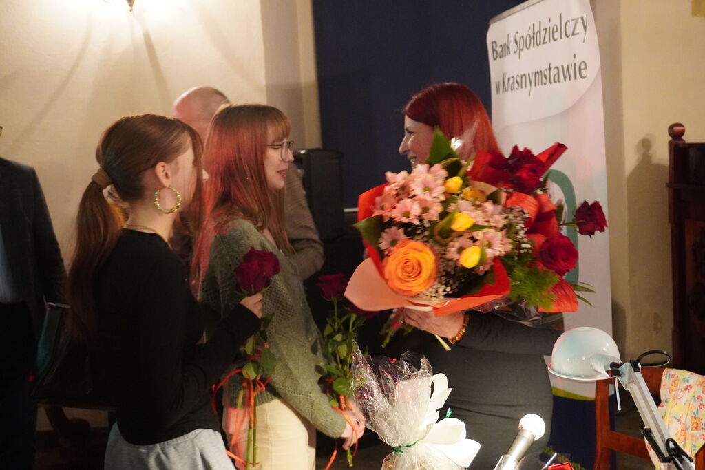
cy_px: 235
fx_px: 852
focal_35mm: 44
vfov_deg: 30.9
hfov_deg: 45.0
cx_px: 352
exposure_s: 1/40
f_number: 4.5
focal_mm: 29
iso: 6400
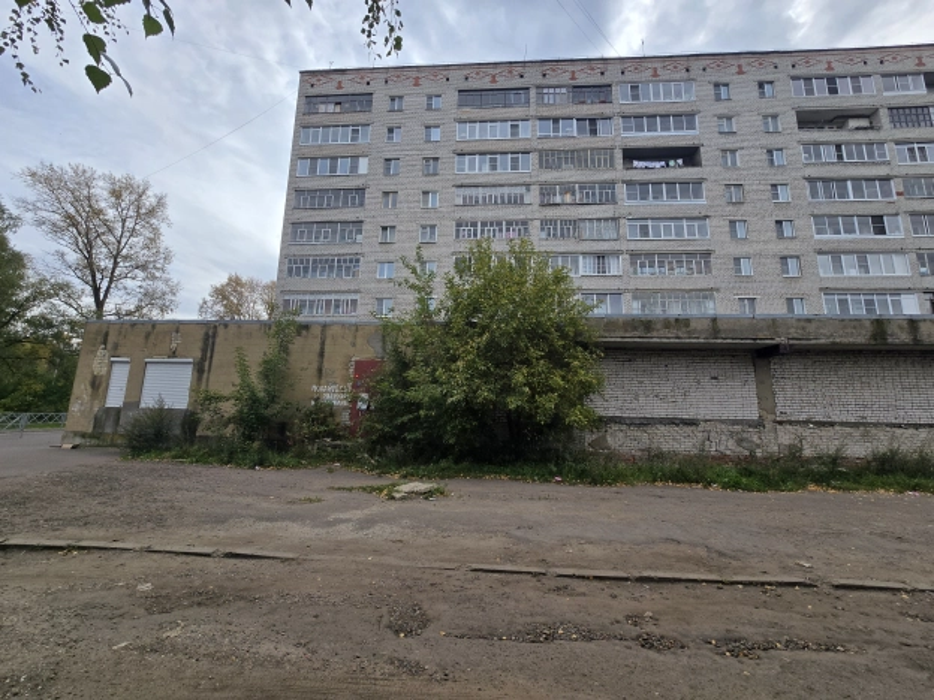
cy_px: 350
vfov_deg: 89.9
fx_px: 351
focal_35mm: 13
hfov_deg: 106.2
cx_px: 467
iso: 50
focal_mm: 2.2
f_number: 2.2
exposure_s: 1/1395
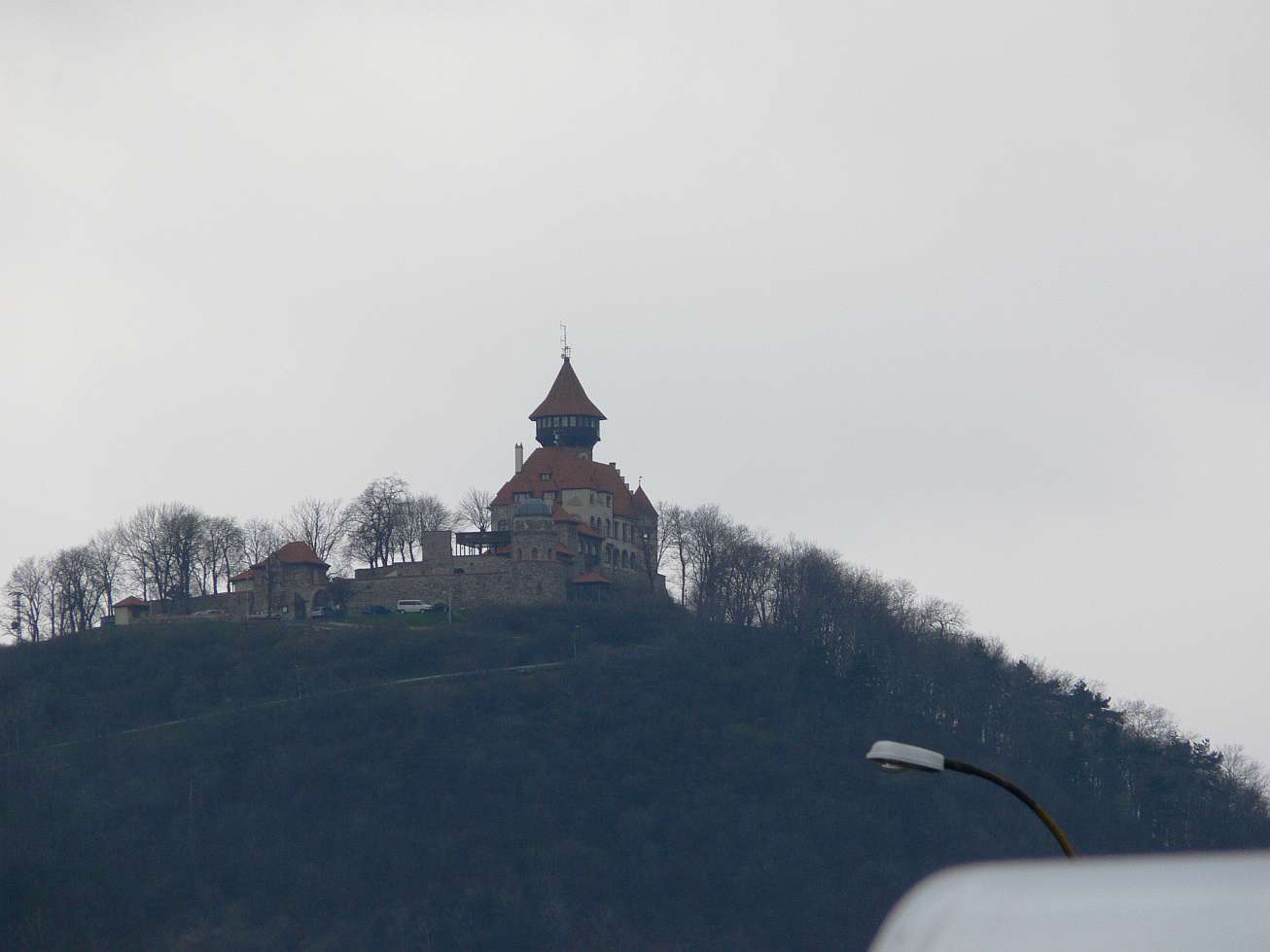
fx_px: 15406
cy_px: 476
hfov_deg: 4.7
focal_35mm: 420
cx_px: 635
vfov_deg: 3.5
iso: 100
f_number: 5.6
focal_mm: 88.8
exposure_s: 1/250
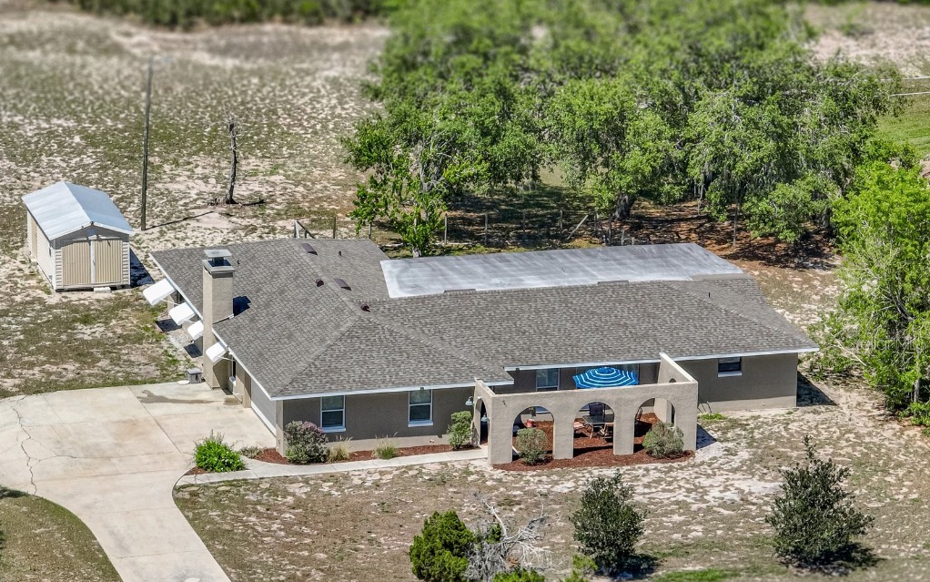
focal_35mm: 171
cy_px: 342
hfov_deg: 12.2
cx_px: 465
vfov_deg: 7.7
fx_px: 4335
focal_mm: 29.85
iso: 100
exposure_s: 1/320
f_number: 4.4
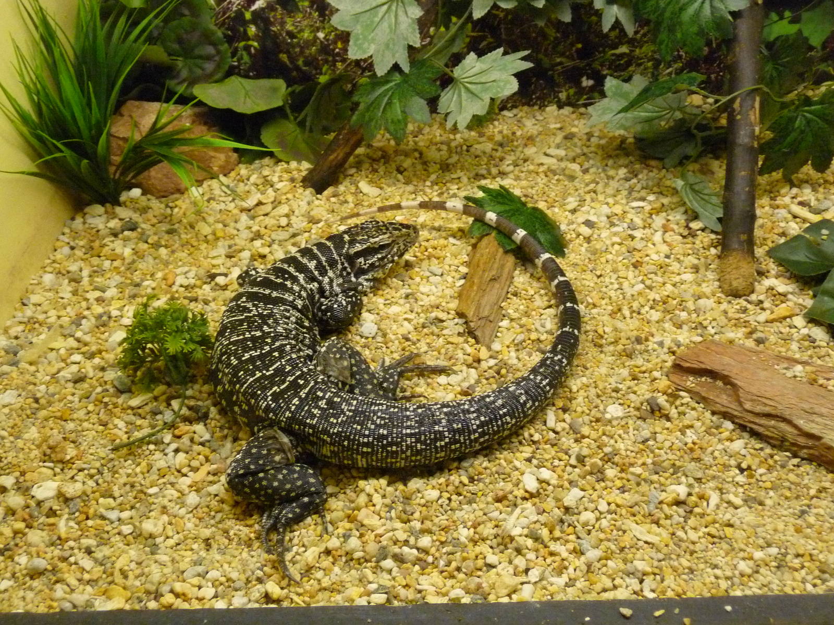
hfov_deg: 54.0
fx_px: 819
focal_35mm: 34
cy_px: 312
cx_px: 417
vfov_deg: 41.8
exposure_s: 1/60
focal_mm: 5.6
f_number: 3.6
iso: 800
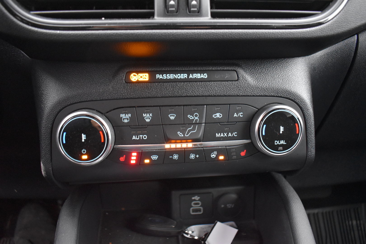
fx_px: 274
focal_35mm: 27
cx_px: 183
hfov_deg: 67.4
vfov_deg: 47.9
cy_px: 122
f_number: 3.5
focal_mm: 18
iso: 3200
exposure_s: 1/60
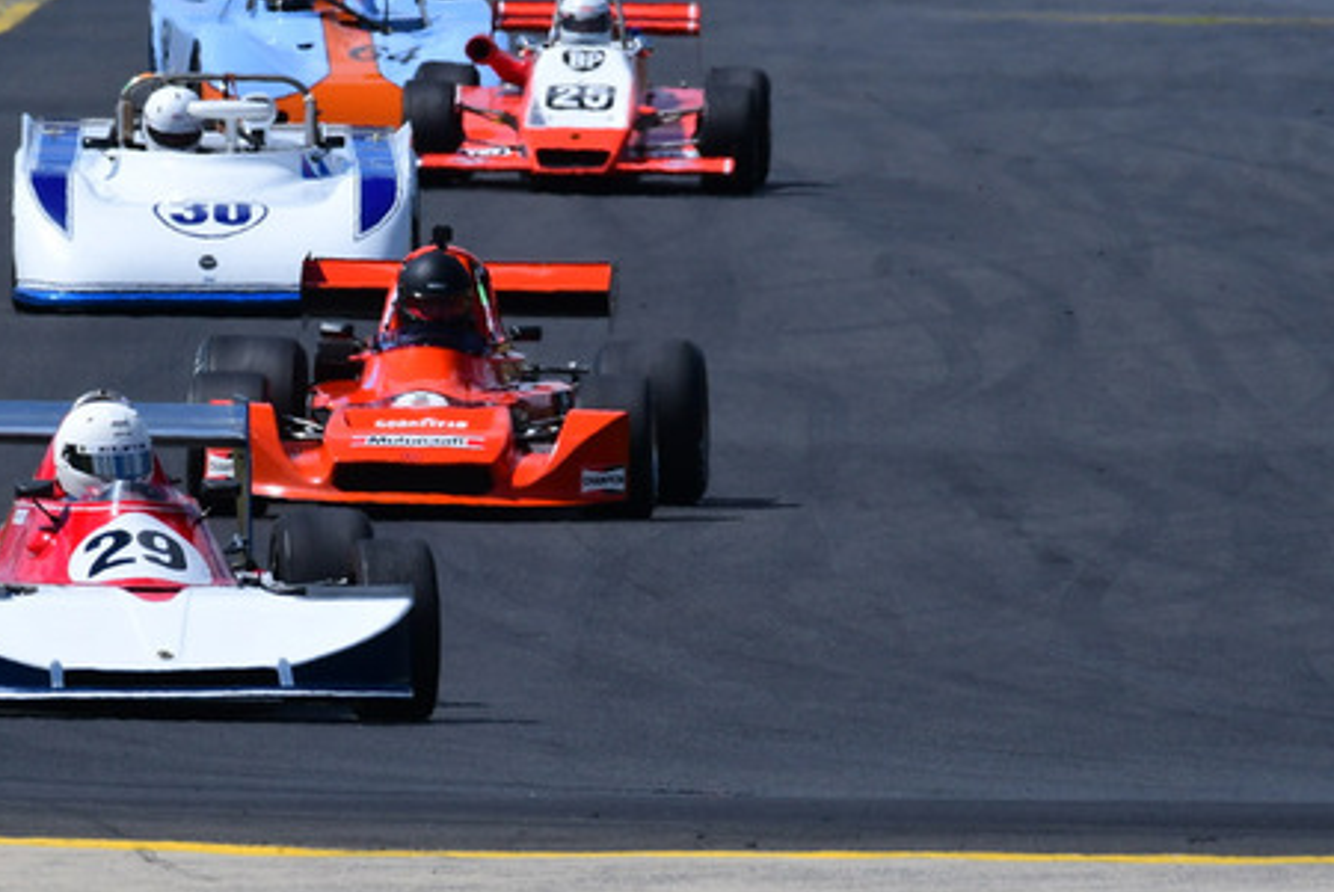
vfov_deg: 1.0
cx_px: 267
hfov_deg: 1.5
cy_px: 311
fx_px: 49405
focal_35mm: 1332
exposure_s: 1/640
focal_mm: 500
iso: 320
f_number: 13
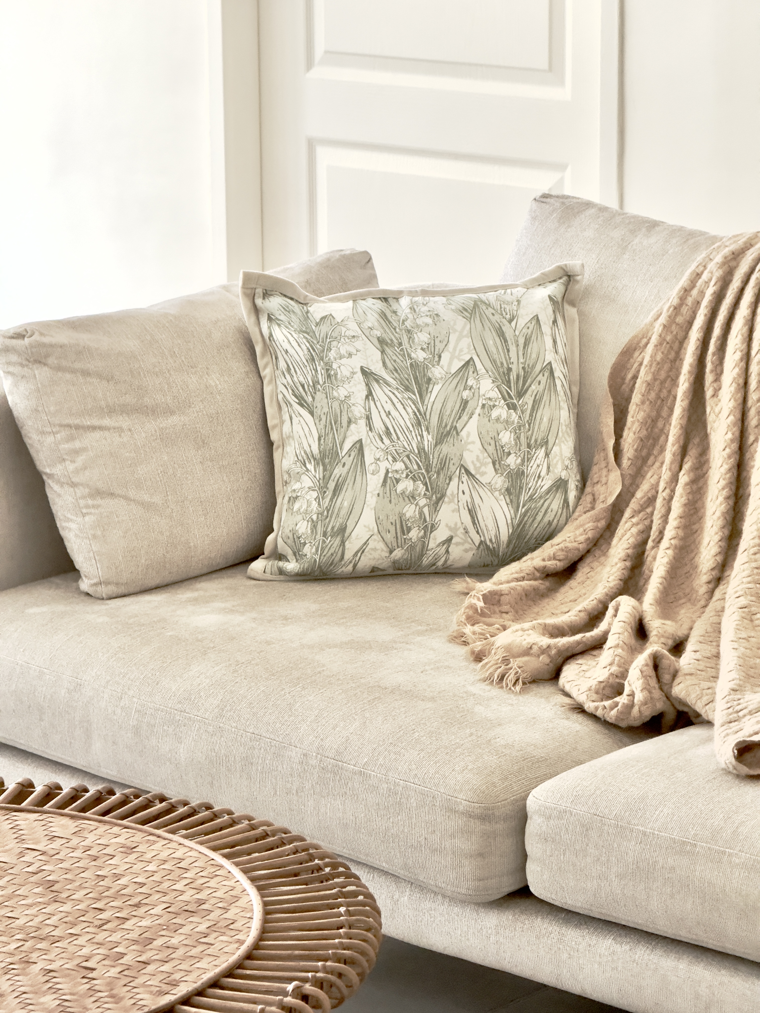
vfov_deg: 16.4
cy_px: 506
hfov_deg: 12.3
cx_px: 380
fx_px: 3513
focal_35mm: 120
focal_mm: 15.66
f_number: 2.8
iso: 500
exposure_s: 1/60
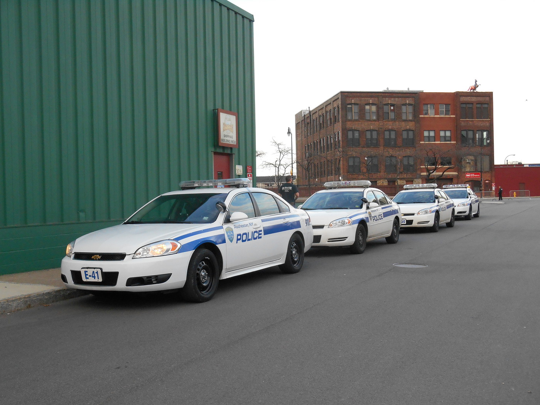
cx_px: 270
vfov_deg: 35.1
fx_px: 640
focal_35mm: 41
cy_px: 202
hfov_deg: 45.8
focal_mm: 7.2
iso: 250
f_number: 3.9
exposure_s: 1/250
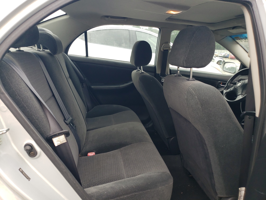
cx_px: 133
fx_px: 200
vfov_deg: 53.1
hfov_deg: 67.3
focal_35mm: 26
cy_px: 100
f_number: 1.5
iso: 50
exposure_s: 1/189
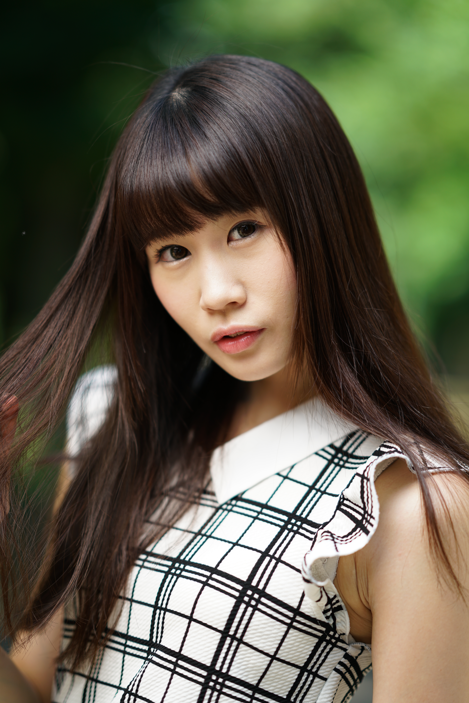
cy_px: 352
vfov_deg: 23.9
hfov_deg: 16.1
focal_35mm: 85
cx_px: 234
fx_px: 1660
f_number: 1.4
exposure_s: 1/800
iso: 100
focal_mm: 85
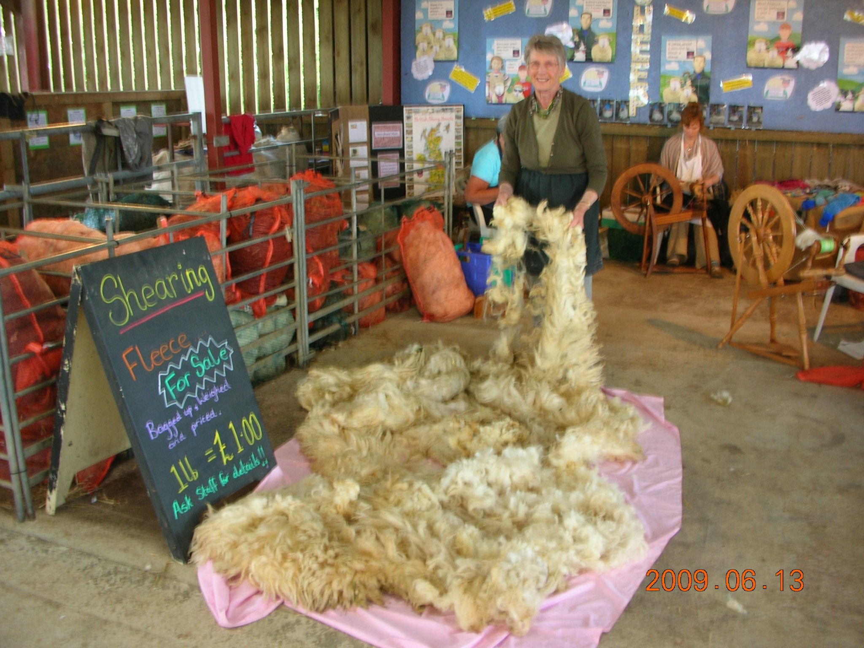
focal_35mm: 35
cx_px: 432
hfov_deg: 52.6
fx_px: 874
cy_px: 324
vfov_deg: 40.7
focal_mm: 5.8
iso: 50
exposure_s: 1/4.9
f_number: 3
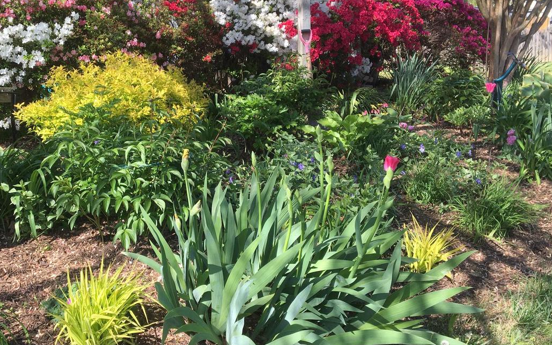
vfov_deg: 29.9
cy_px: 173
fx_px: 647
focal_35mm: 43
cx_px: 202
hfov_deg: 45.8
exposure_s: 1/582
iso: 25
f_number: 2.2
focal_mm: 4.15
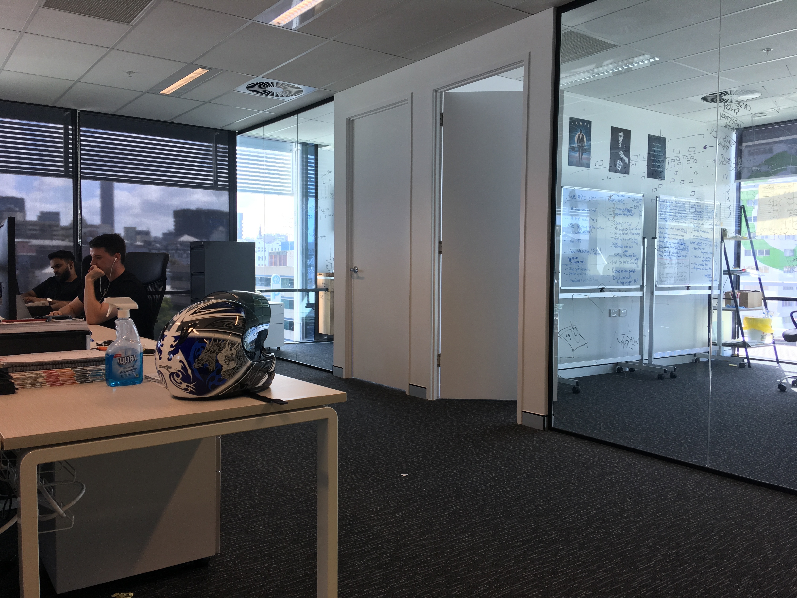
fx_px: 668
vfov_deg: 48.2
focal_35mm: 29
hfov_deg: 61.7
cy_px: 299
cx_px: 398
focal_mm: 4.15
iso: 32
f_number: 2.2
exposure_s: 1/50
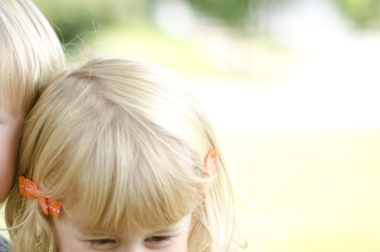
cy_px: 187
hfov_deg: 13.3
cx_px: 13
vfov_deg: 8.9
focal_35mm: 153
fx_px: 1612
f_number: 1.4
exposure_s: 1/5000
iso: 400
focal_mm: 50
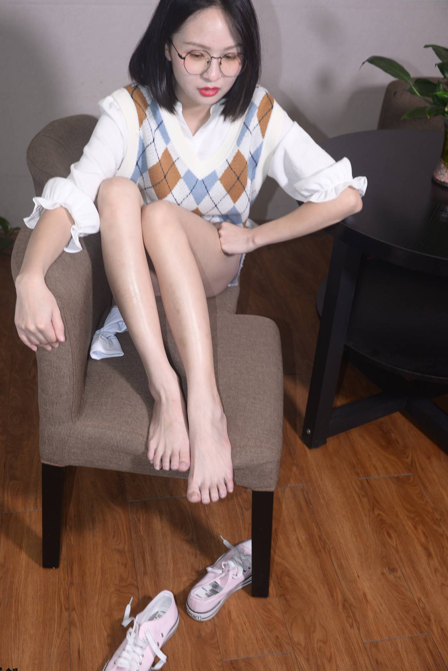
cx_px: 202
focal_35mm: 39
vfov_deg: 49.5
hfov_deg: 34.2
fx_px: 727
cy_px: 324
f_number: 5.6
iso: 500
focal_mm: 35
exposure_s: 1/80
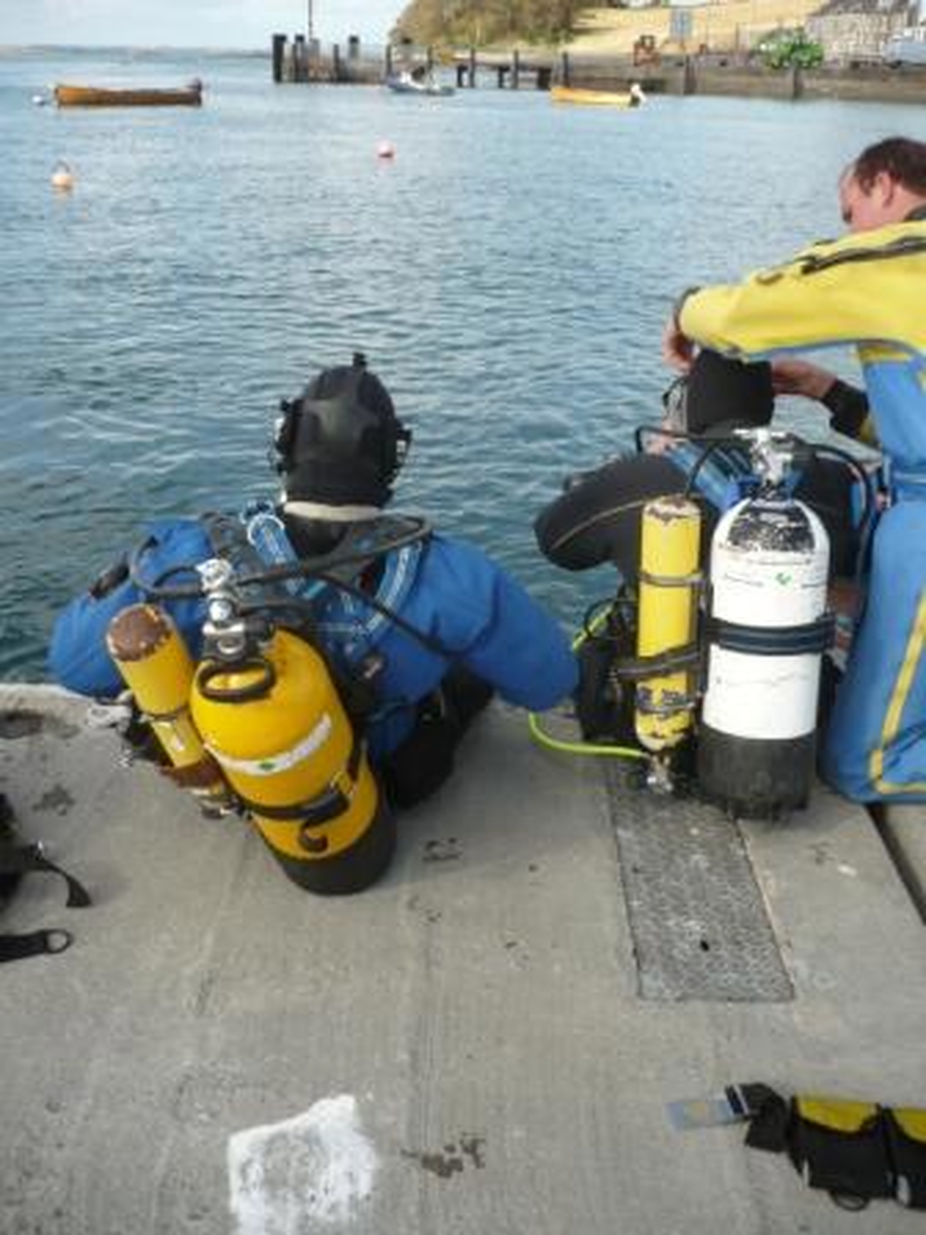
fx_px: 1248
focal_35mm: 35
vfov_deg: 52.6
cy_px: 618
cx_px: 463
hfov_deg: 40.7
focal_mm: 5.8
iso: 100
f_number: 2.8
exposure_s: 1/640
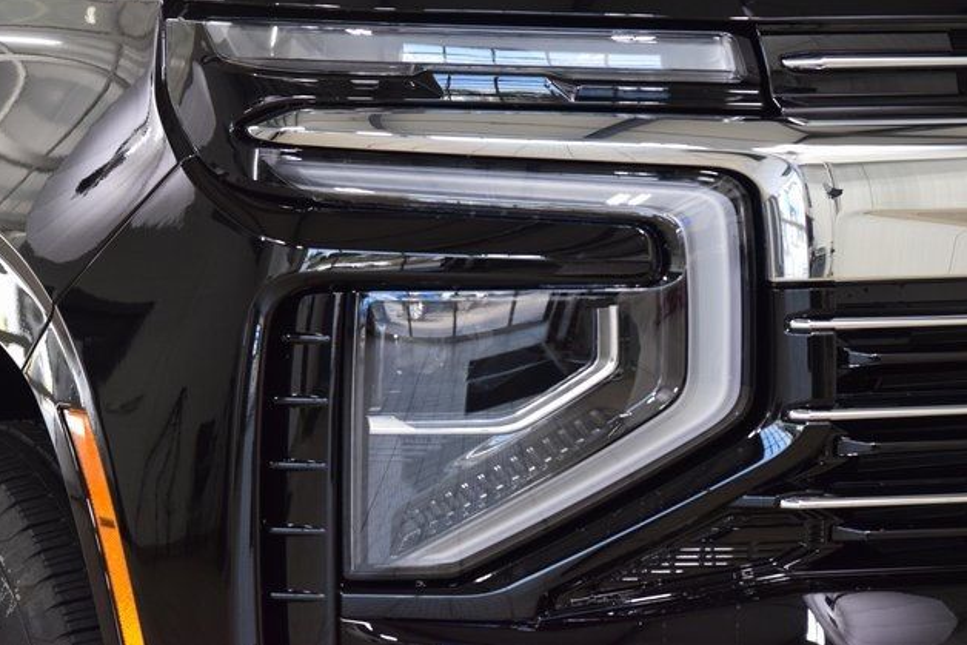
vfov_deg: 12.8
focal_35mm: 107
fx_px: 2875
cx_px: 488
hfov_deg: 19.1
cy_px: 319
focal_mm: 70
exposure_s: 1/30
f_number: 7.1
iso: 1400
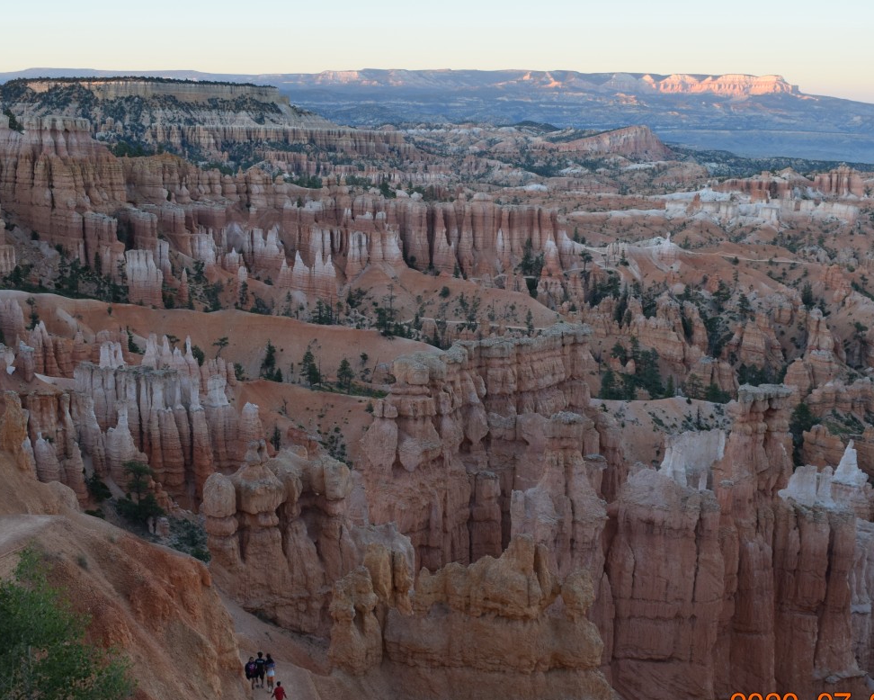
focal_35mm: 43
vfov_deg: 34.9
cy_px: 362
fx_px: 1113
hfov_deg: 42.9
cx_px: 411
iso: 450
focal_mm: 22
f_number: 5.6
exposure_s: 1/125
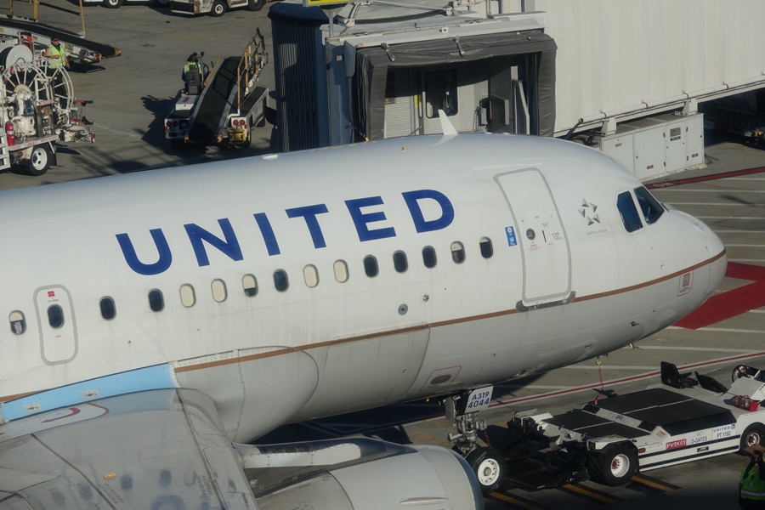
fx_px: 3612
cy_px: 255
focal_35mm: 170
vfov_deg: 8.1
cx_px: 382
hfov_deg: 12.1
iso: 100
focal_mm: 62.4
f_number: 6.3
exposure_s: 1/1000
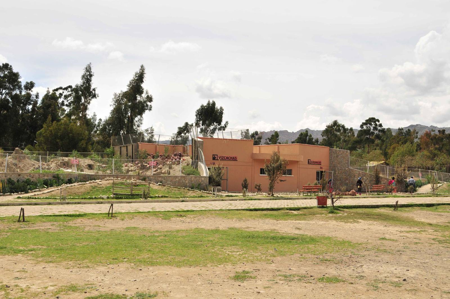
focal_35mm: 44
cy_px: 150
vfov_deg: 30.8
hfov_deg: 45.0
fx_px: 543
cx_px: 225
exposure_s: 1/640
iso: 200
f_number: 9
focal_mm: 29
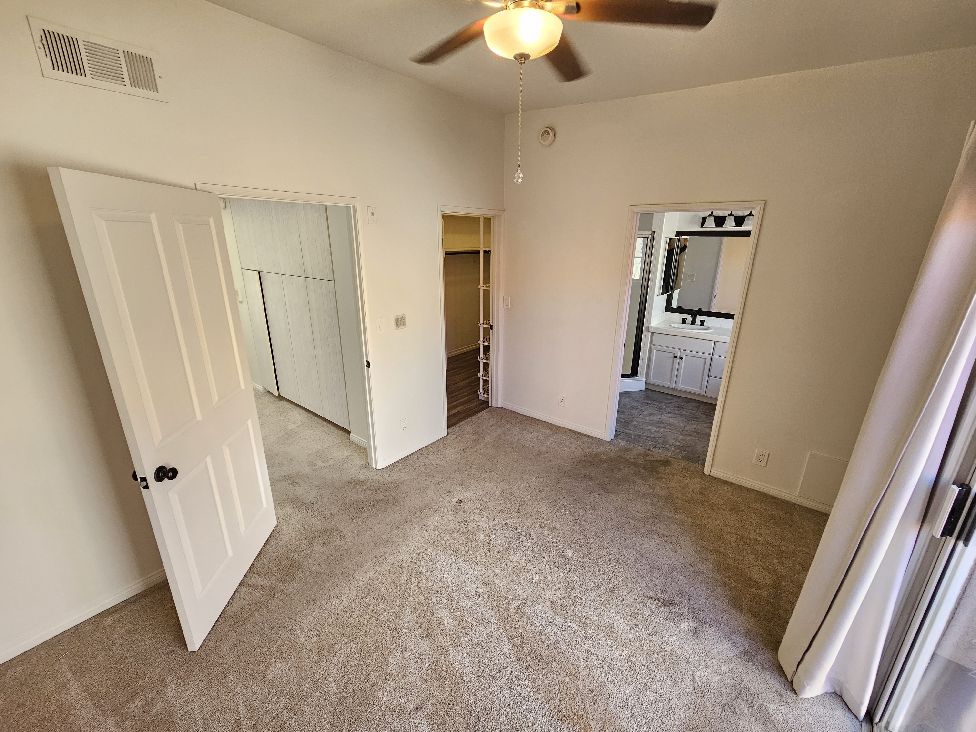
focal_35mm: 13
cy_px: 366
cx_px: 488
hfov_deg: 106.2
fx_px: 367
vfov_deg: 89.9
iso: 100
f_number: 2.2
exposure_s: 1/60
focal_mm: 2.2
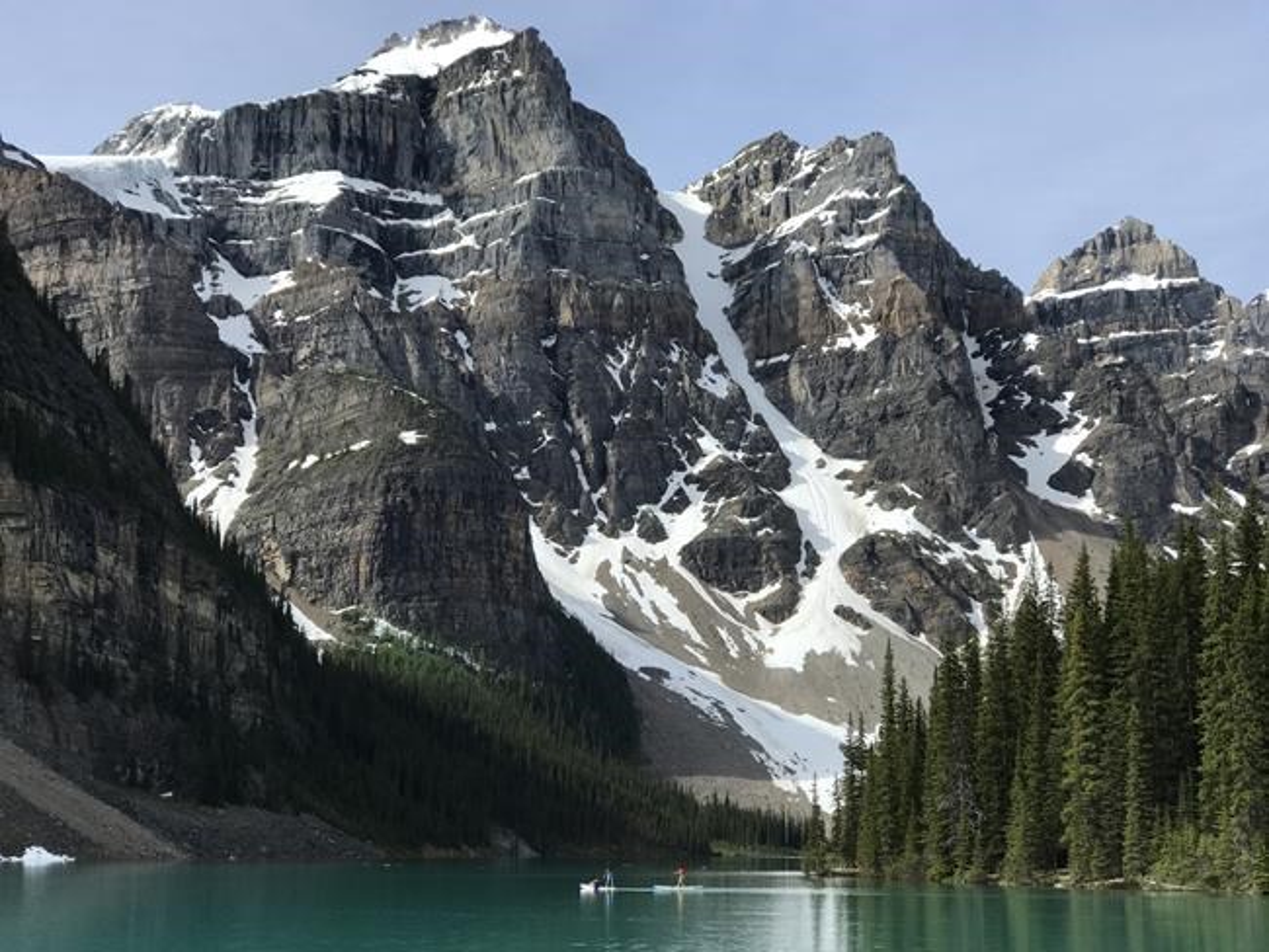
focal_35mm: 57
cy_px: 476
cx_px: 634
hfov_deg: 33.8
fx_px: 2090
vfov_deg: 25.7
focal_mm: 6.6
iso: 20
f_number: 2.8
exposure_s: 1/736
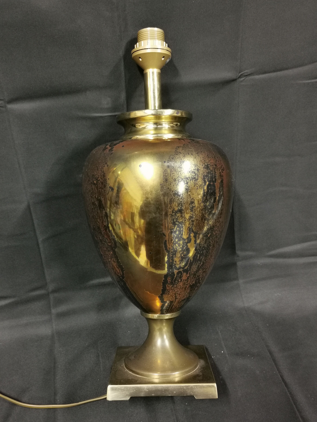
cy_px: 211
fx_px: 440
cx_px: 158
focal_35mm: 36
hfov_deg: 39.7
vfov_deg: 51.4
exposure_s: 1/25
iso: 500
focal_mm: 5.58
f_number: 1.8
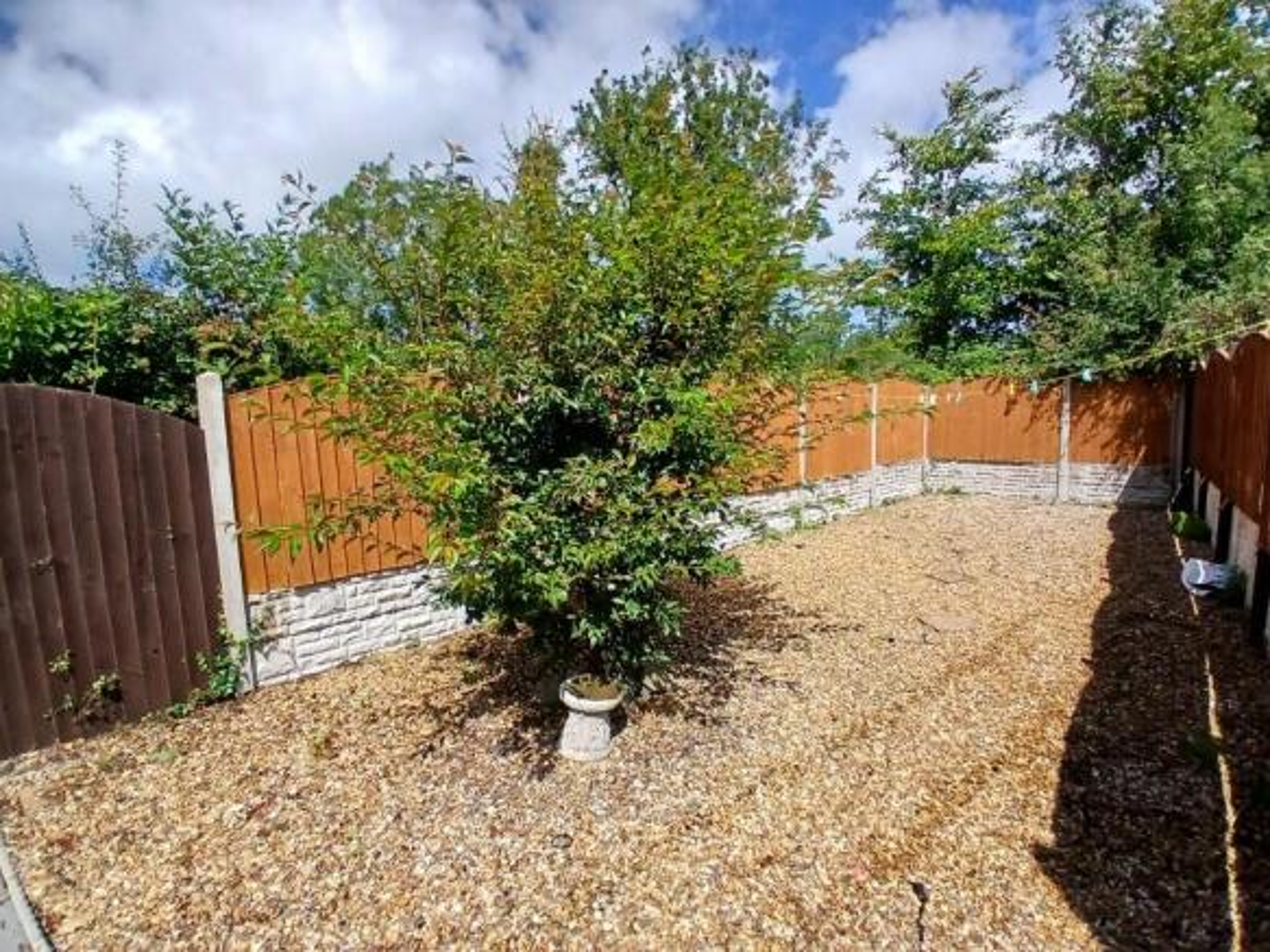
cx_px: 635
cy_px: 476
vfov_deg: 74.7
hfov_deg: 91.0
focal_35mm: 17
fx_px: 624
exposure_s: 1/1362
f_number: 2.2
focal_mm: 1.4
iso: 50
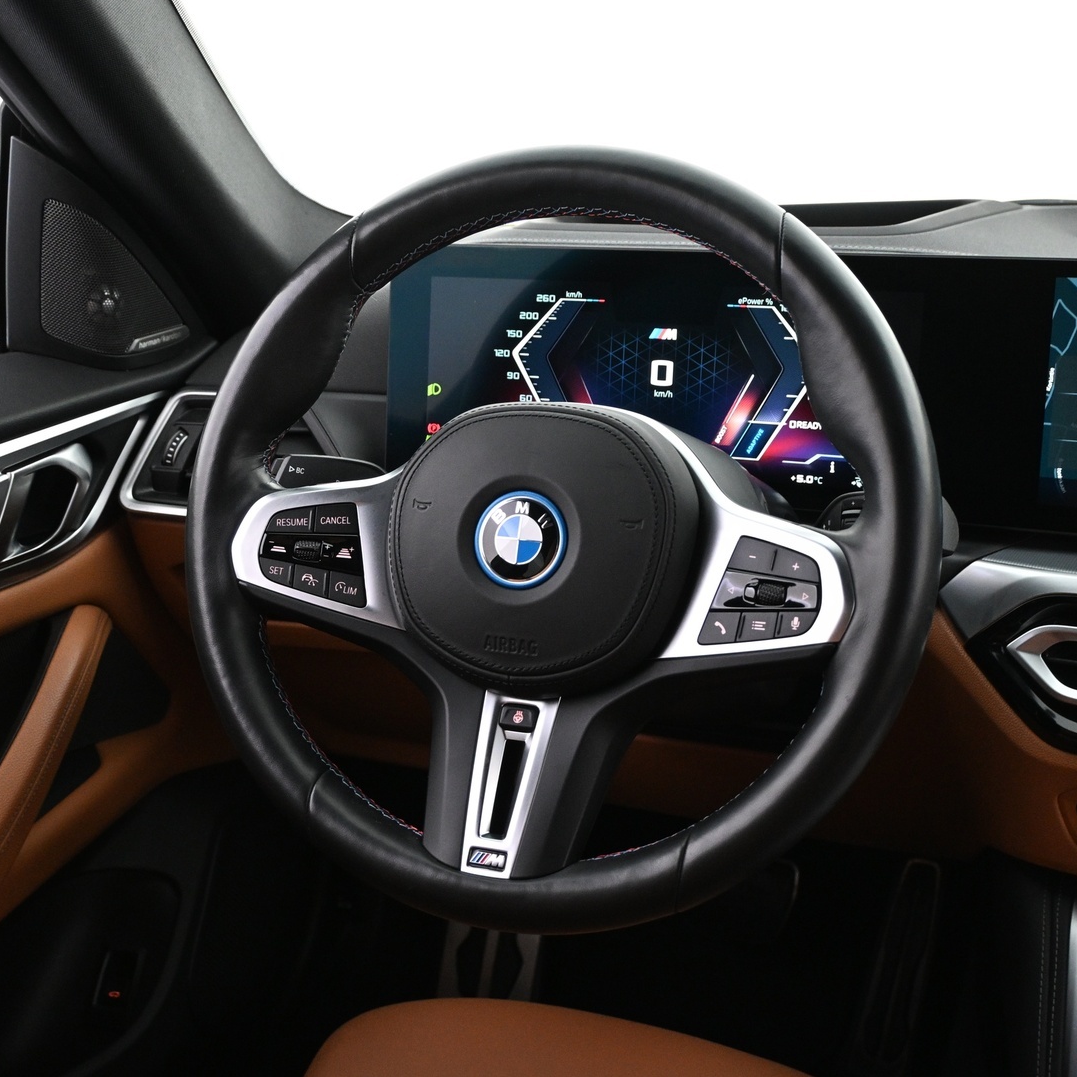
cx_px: 518
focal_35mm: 46
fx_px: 1619
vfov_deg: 36.8
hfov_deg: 36.8
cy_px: 538
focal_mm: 24
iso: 1600
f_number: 4.2
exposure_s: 1/25
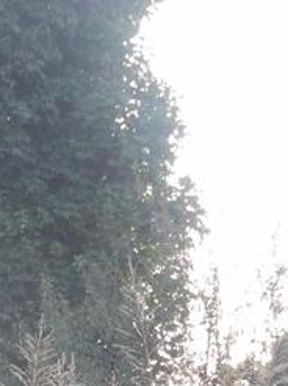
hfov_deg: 7.0
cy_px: 430
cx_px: -77
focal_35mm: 211
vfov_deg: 9.3
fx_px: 2345
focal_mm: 12
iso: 140
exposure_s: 1/30
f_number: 4.8
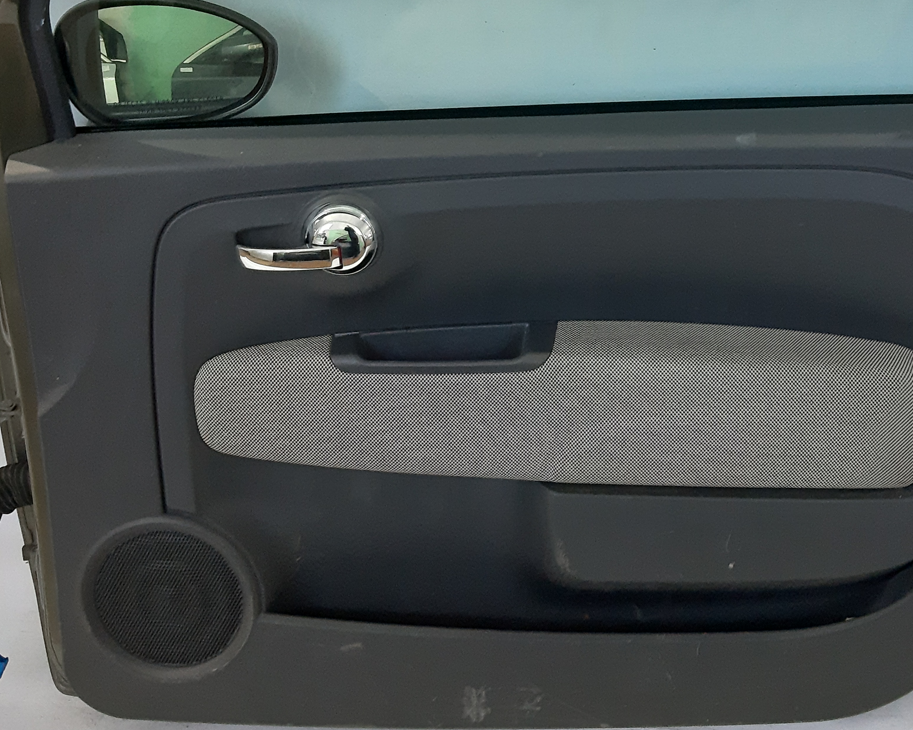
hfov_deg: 38.5
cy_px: 225
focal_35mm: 48
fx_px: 1297
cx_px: 584
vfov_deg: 31.1
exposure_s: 1/33
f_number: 1.7
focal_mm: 3.93
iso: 400
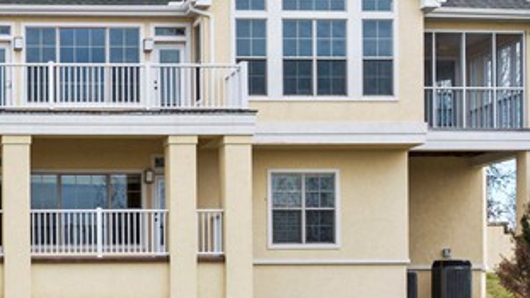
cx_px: -36
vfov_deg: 14.1
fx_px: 1209
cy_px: 160
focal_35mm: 86
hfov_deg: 23.4
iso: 180
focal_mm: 12.29
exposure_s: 1/1600
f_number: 2.8
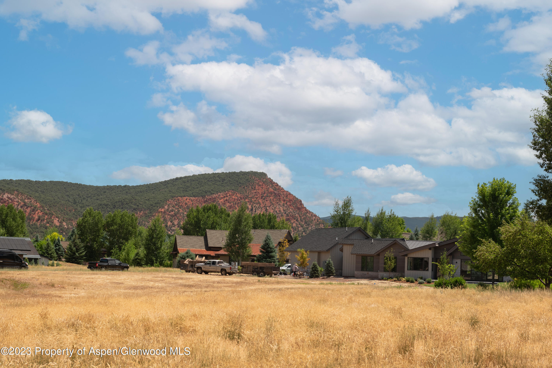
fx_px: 1012
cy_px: 184
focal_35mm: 66
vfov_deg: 20.6
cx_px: 276
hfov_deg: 30.5
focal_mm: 66
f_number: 7.1
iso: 160
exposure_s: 1/320
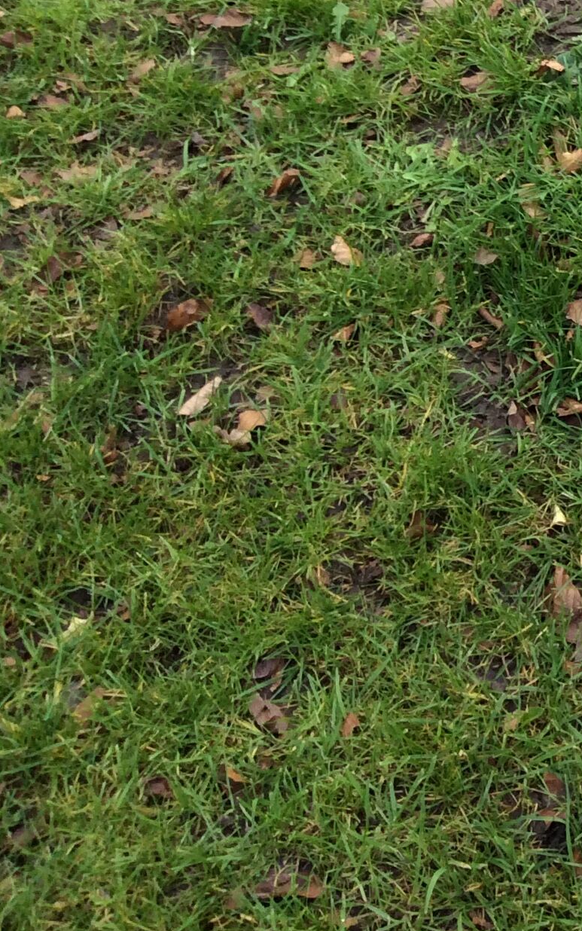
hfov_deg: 16.3
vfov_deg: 28.5
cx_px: 951
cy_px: 210
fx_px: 1801
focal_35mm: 71
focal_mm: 3.3
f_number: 2.4
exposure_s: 1/108
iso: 32
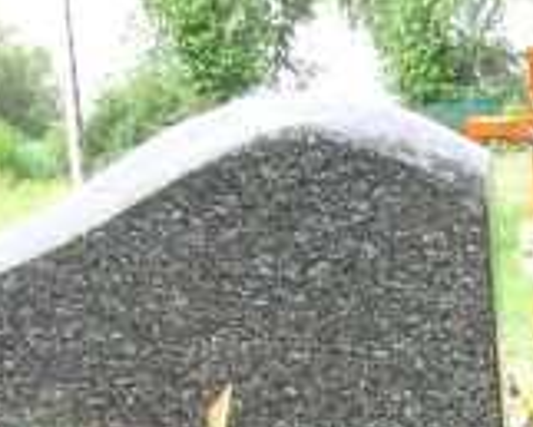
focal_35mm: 132
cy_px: 786
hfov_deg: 13.8
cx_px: 771
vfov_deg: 10.9
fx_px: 2084
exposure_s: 1/60.3
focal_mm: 5.7
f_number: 4.9
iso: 50
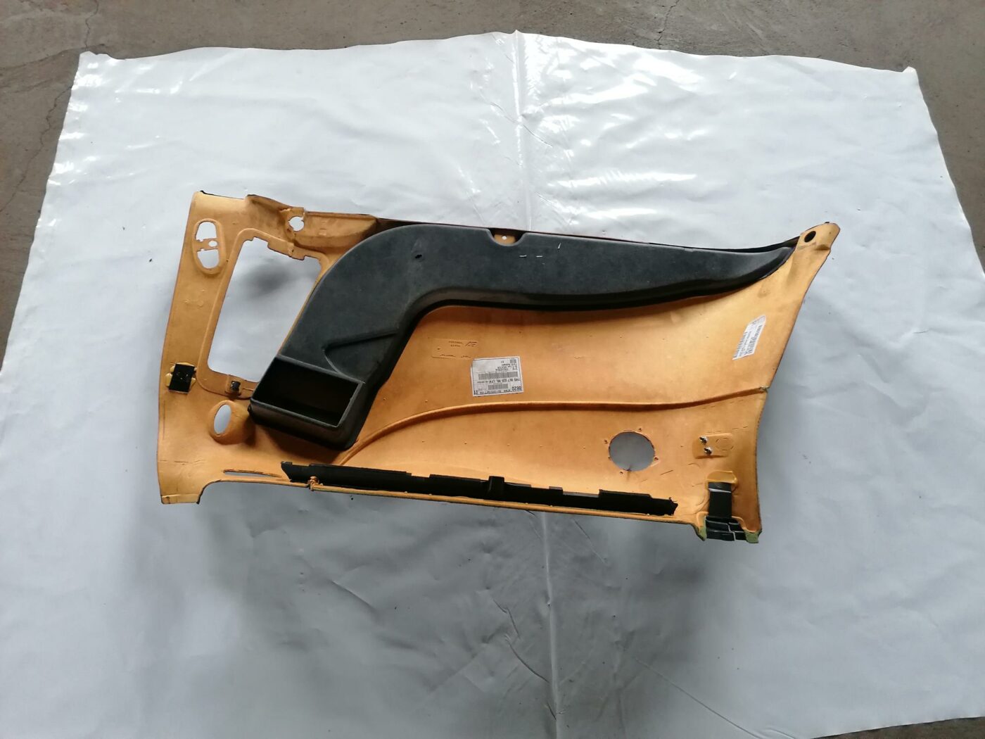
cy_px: 370
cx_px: 492
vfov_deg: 51.4
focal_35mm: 27
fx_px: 768
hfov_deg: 65.3
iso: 400
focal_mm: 4.75
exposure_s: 1/33.3
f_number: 1.8
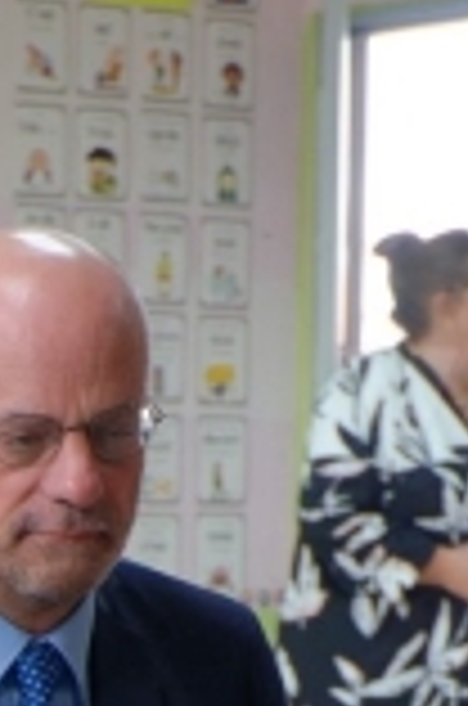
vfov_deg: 9.9
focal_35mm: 201
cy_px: 1156
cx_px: -266
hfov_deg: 6.7
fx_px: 3935
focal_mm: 35
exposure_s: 1/200
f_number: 4
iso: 2000
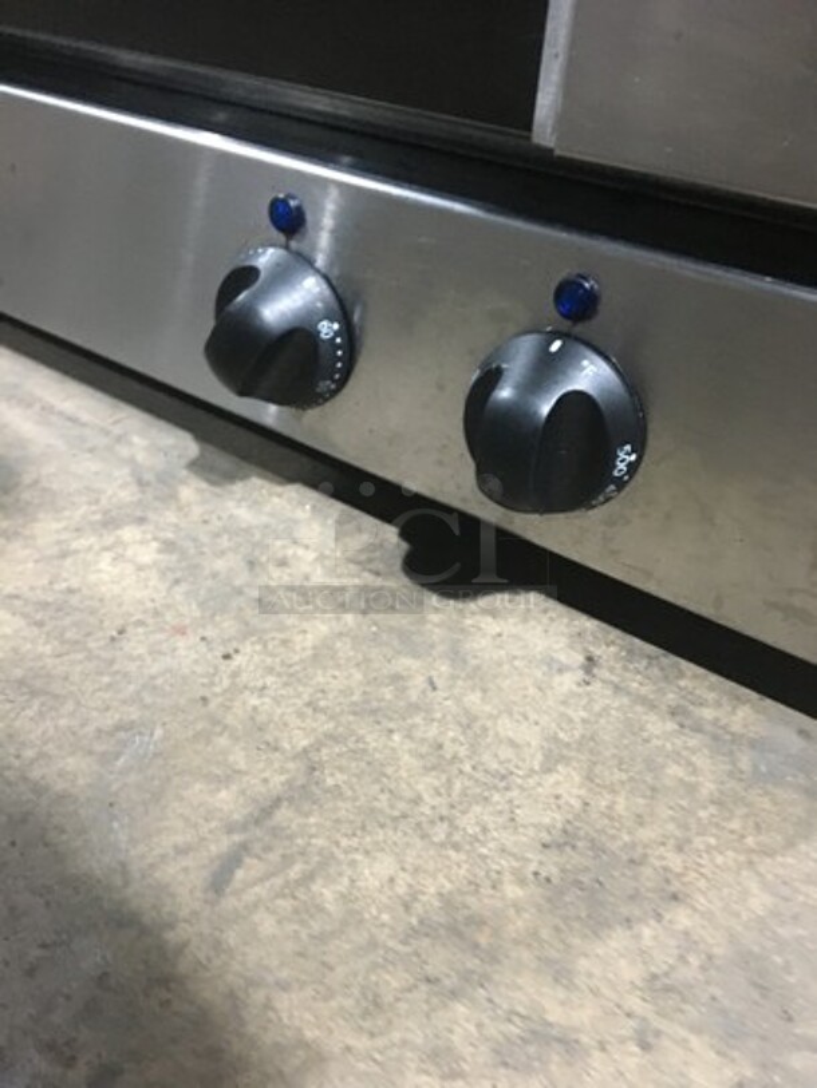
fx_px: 912
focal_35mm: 29
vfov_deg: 61.7
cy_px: 544
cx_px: 408
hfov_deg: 48.2
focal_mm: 4.15
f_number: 2.2
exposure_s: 1/15
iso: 400
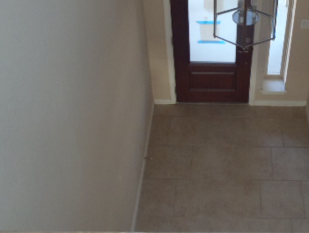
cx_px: 234
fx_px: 456
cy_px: 29
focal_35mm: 51
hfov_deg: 36.5
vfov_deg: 27.7
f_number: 3.9
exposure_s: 1/30
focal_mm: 5
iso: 250
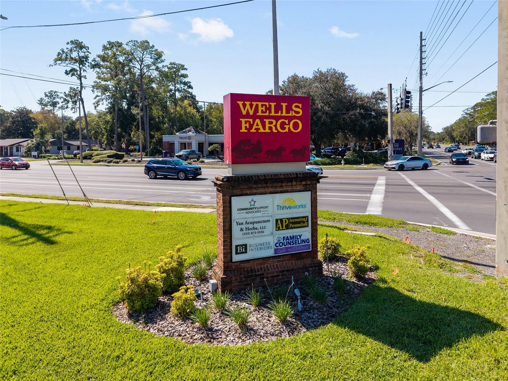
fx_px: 352
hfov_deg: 71.6
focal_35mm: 24
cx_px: 254
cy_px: 190
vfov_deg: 56.8
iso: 170
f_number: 1.8
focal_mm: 8.67
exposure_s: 1/3000
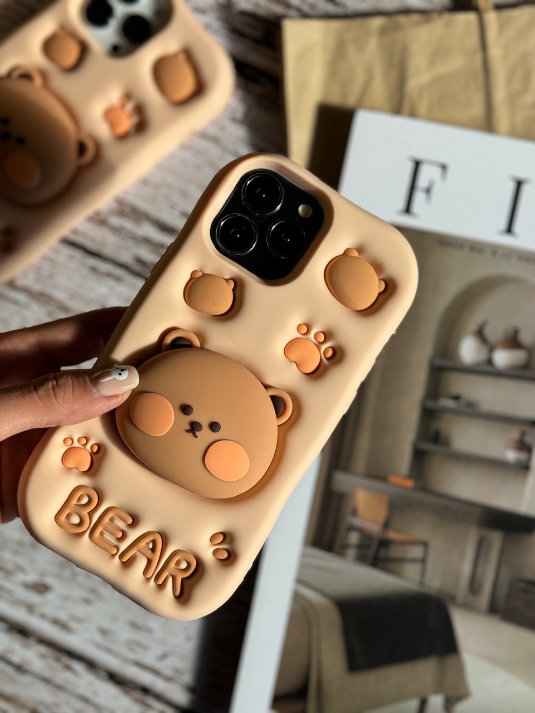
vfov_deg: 39.7
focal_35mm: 48
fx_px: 989
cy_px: 356
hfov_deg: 30.3
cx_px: 268
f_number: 1.78
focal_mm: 6.86
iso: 64
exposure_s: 1/1043
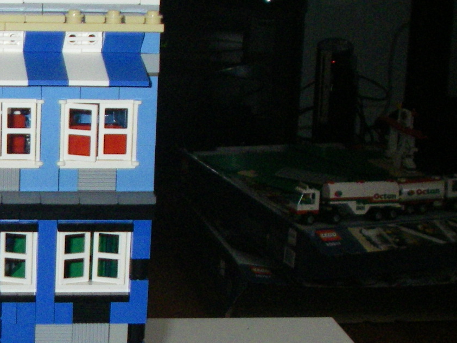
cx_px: -73
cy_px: 228
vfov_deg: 14.2
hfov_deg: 18.1
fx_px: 1373
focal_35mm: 104
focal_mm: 6.3
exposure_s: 1/50
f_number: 3.3
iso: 400
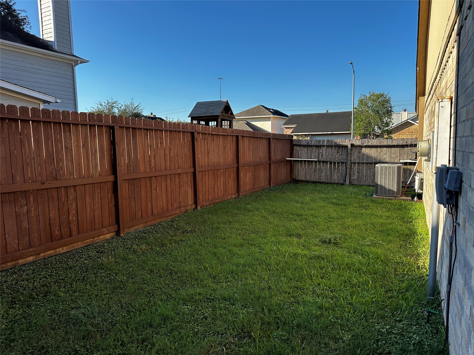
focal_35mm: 24
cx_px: 237
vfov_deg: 56.8
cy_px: 178
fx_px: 329
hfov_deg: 71.6
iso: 80
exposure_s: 1/1949
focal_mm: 6.86
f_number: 1.78
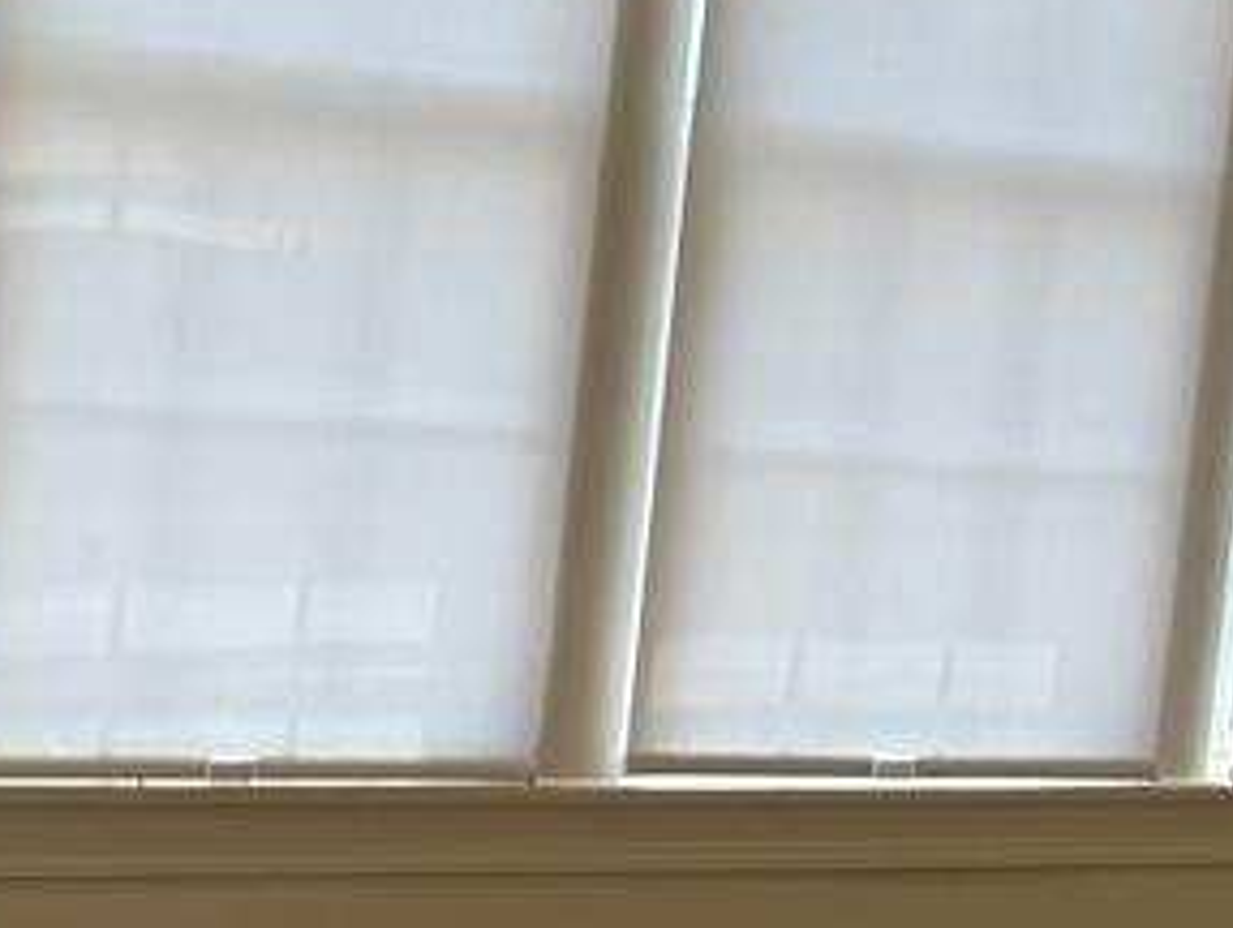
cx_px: 902
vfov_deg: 8.7
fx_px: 6099
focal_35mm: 171
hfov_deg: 11.5
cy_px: 902
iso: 80
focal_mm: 6.76
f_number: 1.78
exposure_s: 1/428
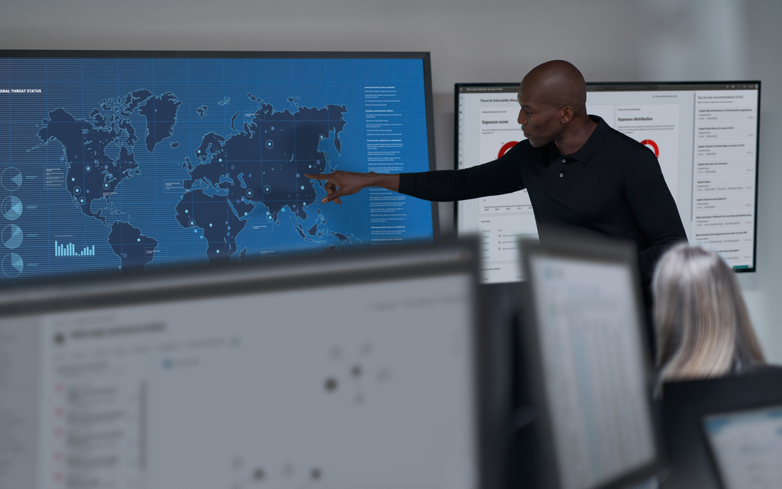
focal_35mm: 87
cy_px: 249
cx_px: 392
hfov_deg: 23.8
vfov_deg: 15.0
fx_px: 1854
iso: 400
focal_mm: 85
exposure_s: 1/320
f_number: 1.6
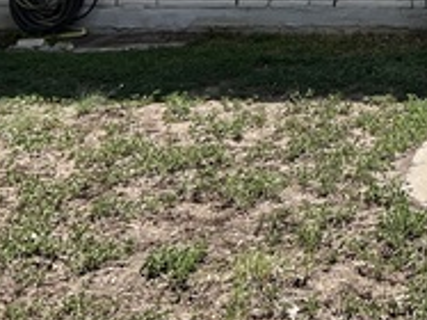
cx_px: 628
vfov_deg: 15.0
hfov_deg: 19.4
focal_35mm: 89
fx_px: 1097
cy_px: -201
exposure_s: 1/3356
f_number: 1.5
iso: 50
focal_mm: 5.7
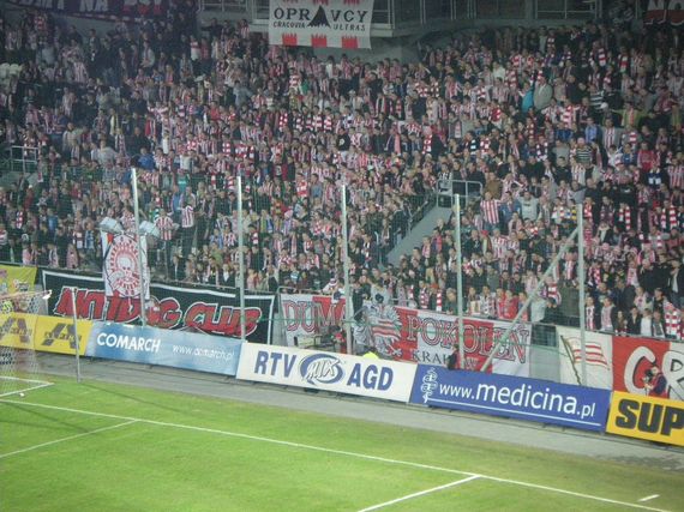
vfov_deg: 10.1
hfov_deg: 13.4
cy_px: 256
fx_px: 2903
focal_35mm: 147
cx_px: 342
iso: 800
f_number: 4.3
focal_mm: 24.2
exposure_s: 1/80
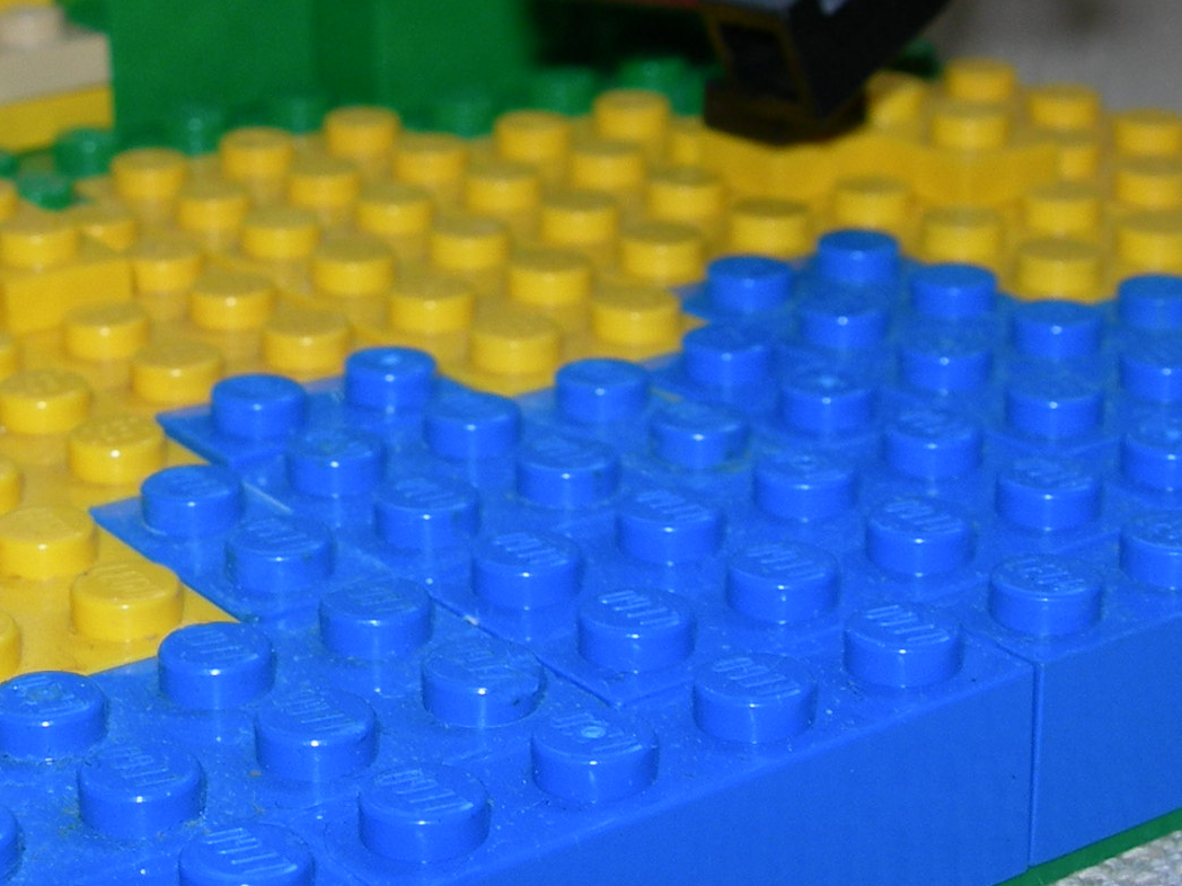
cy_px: 299
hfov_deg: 20.6
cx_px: 209
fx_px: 3210
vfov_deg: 15.7
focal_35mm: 94
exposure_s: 1/60.1
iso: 50
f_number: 4.8
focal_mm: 7.8
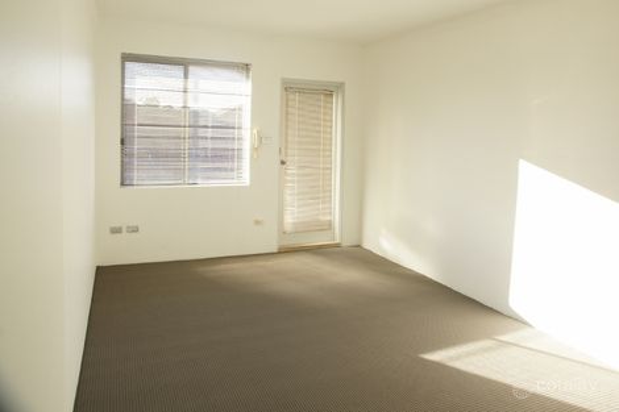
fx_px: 412
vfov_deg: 53.1
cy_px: 206
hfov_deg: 73.8
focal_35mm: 24
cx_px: 310
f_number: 6.7
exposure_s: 1/45
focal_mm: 16
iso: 200
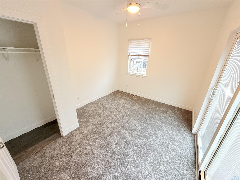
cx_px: 120
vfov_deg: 85.7
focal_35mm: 14
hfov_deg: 102.1
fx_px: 97
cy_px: 90
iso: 320
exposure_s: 1/60
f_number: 2.2
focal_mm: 2.22
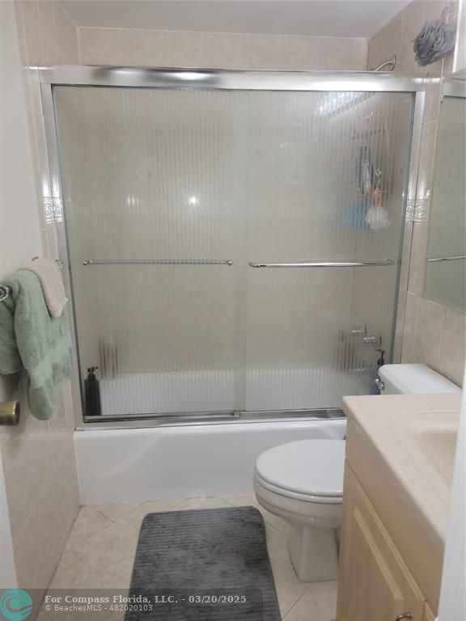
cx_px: 233
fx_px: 467
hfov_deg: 53.1
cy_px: 310
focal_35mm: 26
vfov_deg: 67.3
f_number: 1.8
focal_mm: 5.4
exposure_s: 1/60
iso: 64
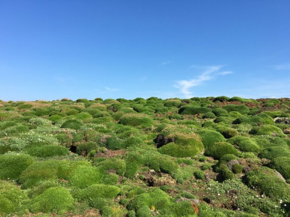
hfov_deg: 61.7
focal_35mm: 29
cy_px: 108
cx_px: 145
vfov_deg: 48.2
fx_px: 243
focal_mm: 4.15
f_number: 2.2
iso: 25
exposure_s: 1/1326
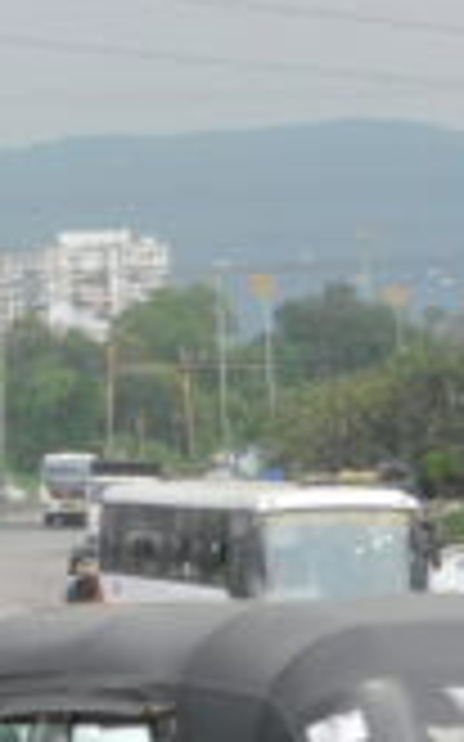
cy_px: 135
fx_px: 4617
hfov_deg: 5.7
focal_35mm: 228
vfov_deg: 9.2
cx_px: 626
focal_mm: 10.4
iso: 125
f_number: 4
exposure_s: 1/640
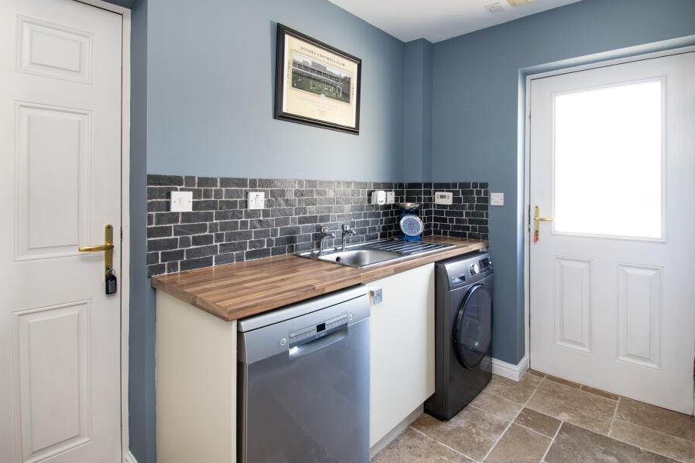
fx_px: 328
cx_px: 353
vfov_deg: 70.2
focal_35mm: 17
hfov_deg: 93.3
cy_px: 205
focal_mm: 10
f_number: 9
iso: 320
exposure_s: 1/3
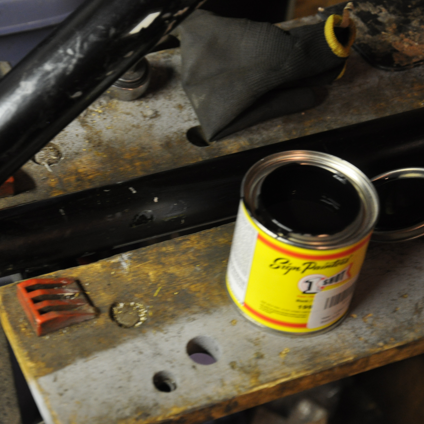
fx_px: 1289
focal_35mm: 93
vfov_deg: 18.7
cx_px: 106
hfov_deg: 18.6
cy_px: 212
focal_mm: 48
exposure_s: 1/13
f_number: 4.8
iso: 800
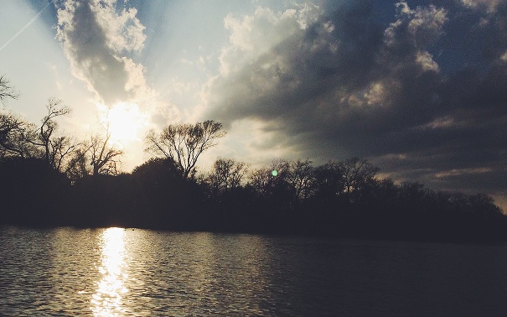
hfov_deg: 50.0
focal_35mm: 39
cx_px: 198
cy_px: 152
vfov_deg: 32.8
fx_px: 539
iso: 50
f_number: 2.2
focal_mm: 4.15
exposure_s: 1/20833
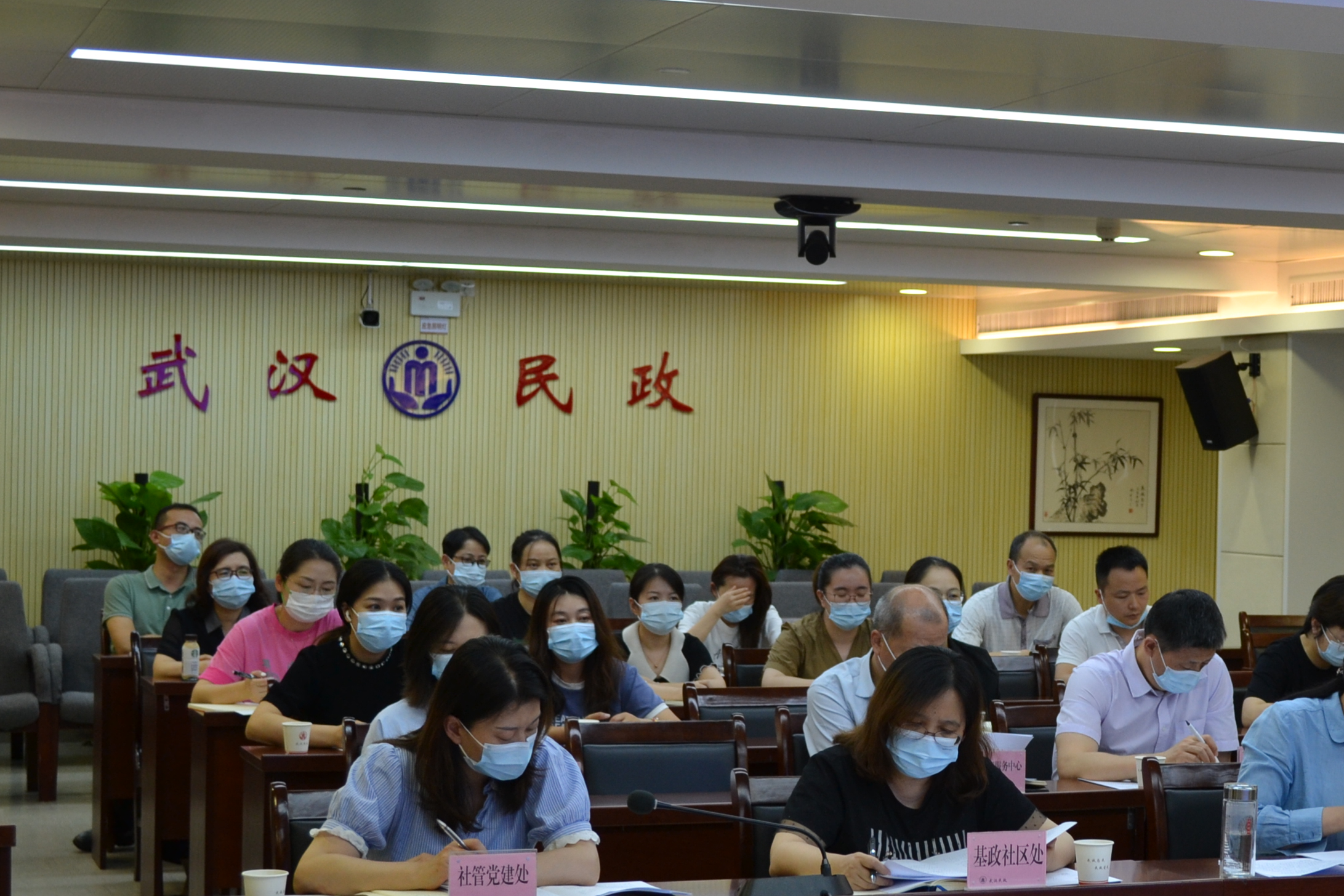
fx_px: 2837
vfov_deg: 17.9
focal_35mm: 76
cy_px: 528
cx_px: 1047
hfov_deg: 26.2
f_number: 4.8
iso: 400
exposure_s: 1/40
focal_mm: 32
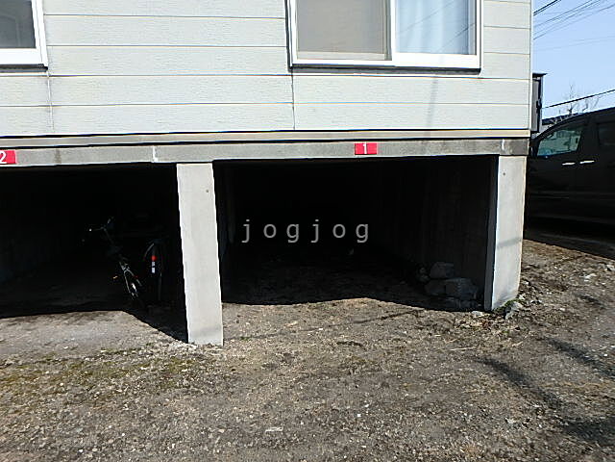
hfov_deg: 79.0
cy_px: 231
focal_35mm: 21
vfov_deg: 63.4
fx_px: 373
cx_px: 308
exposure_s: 1/1000
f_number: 3.5
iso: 125
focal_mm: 3.7
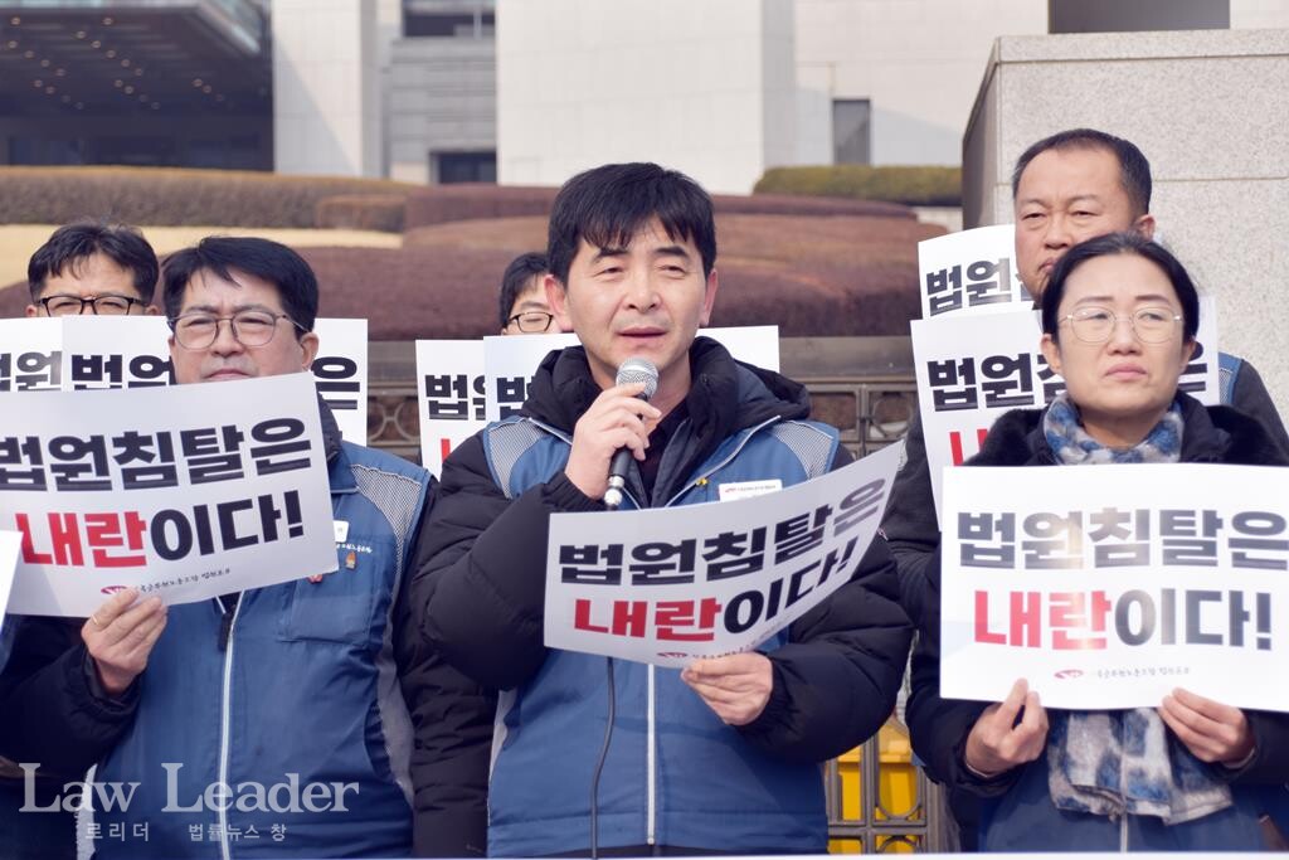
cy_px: 430
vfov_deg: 14.0
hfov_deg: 20.9
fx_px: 3491
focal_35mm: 98
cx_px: 644
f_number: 5
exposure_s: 1/640
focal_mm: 65
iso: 125
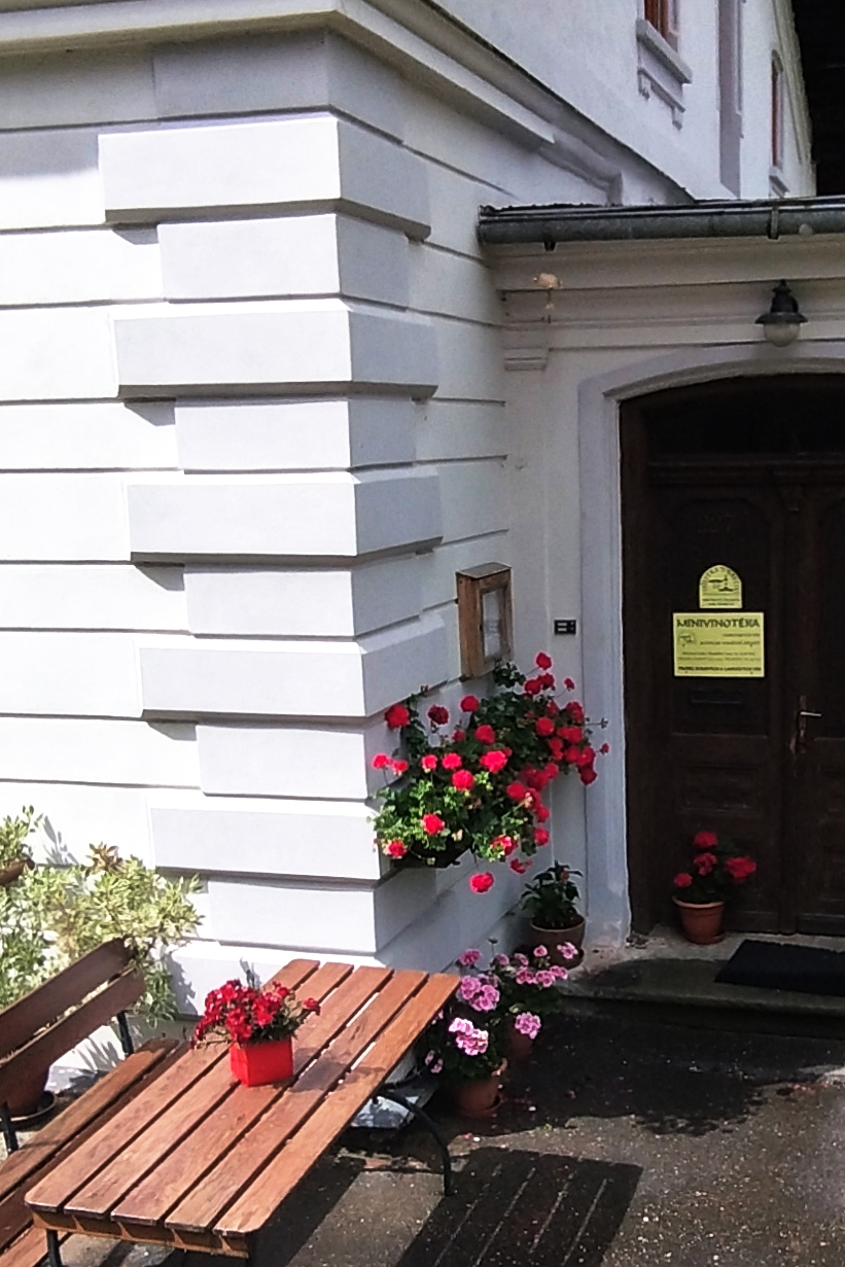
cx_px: 615
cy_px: 713
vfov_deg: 58.5
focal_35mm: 32
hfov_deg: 40.2
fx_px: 1126
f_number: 2.2
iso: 50
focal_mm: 1.65
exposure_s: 1/1400
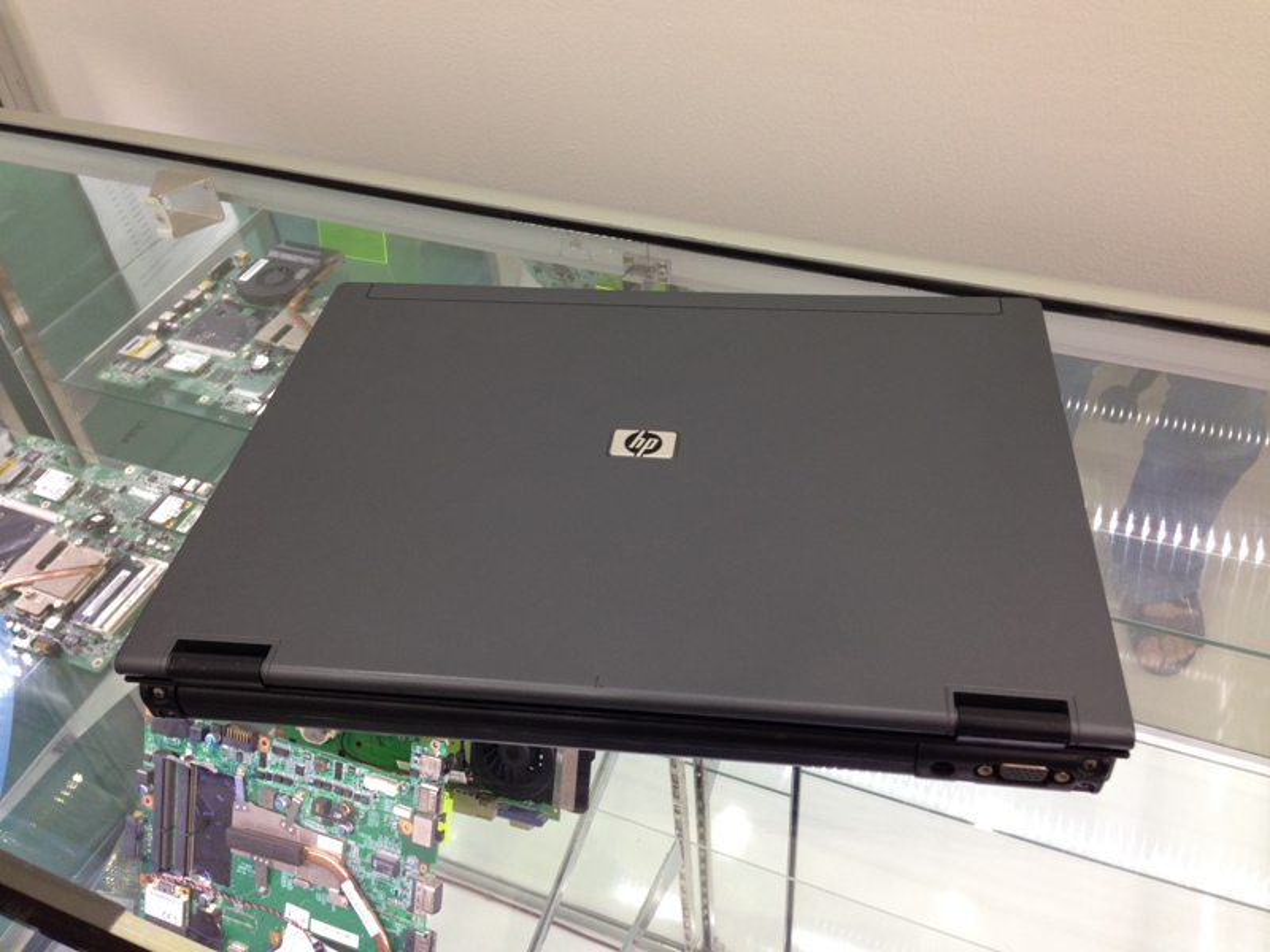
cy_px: 476
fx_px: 1211
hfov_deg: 55.4
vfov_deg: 42.9
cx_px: 635
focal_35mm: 33
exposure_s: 1/24
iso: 50
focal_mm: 4.12
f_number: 2.4
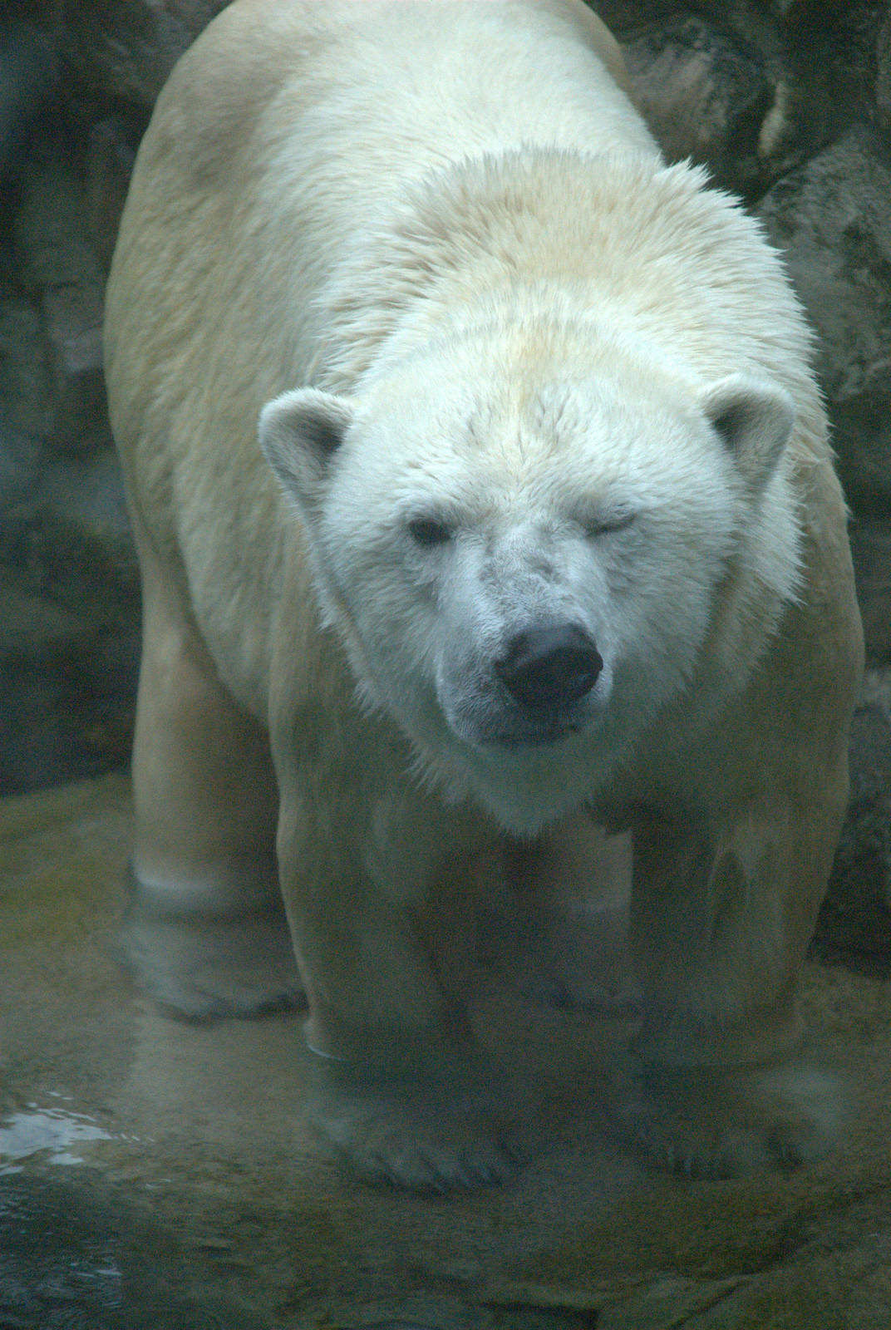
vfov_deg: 6.9
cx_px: 446
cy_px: 665
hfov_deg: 4.6
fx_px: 11098
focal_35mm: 300
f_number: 6.3
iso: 3200
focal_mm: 200
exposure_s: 1/800
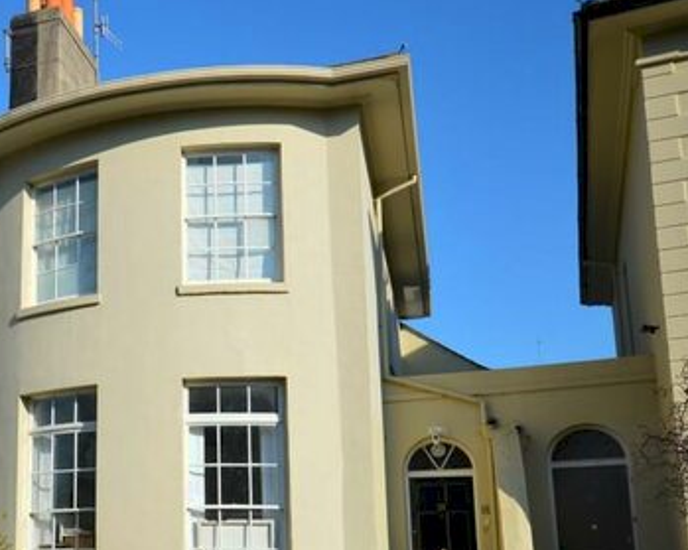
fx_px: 976
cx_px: 59
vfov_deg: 30.9
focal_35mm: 48
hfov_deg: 36.3
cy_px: 422
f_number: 8
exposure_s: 1/250
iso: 100
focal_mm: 17
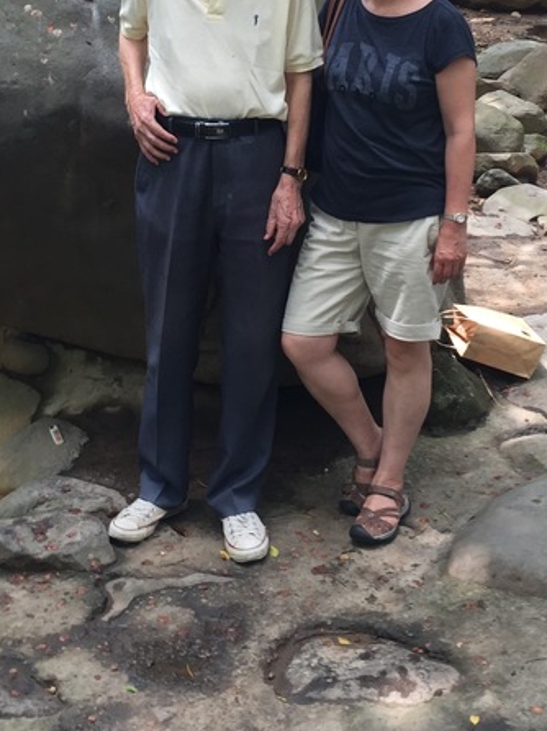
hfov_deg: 24.8
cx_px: 280
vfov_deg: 31.6
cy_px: 119
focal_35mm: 59
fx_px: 1244
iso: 40
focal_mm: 4.15
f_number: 2.2
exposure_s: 1/30
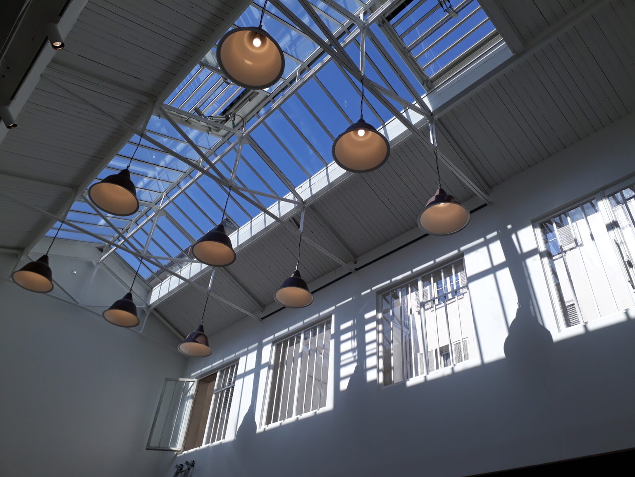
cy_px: 238
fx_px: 495
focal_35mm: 27
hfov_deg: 65.3
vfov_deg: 51.4
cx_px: 318
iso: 40
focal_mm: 3.6
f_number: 1.9
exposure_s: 1/1486
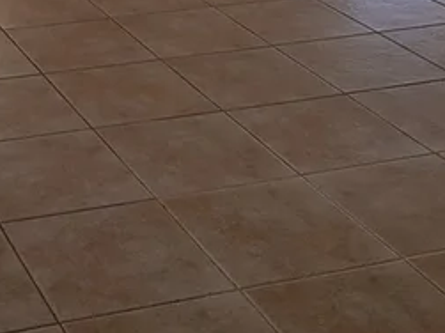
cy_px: -154
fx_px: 1066
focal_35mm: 83
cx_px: -9
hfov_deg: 22.6
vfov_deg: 16.3
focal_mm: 4.2
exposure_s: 1/120
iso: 64
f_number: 1.7
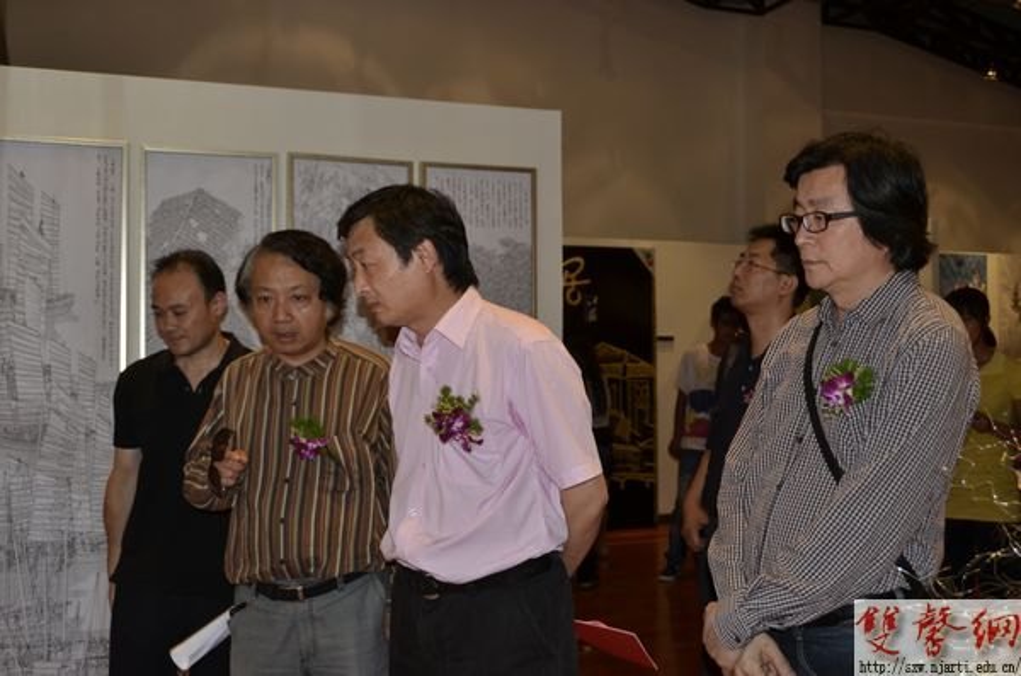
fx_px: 1103
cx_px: 510
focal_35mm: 39
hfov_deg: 49.7
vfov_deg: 34.0
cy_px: 338
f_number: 4
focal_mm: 26
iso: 400
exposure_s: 1/60
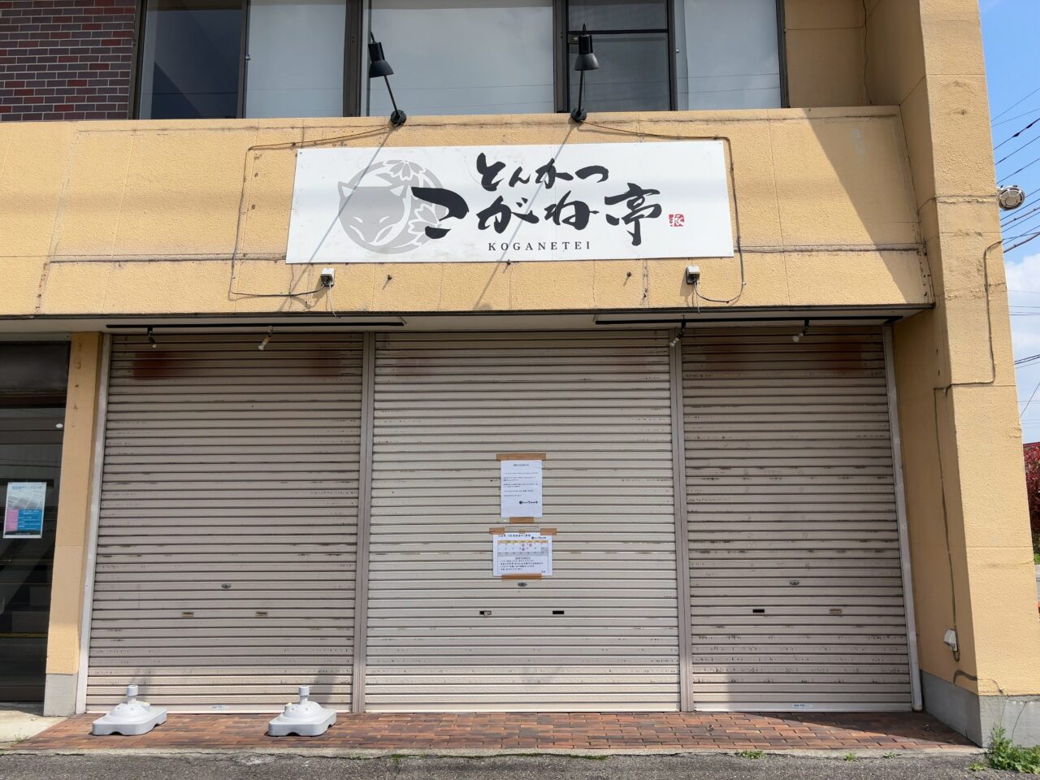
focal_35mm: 26
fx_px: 781
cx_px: 520
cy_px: 390
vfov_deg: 53.1
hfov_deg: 67.3
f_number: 1.6
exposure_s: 1/4630
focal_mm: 5.96
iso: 50
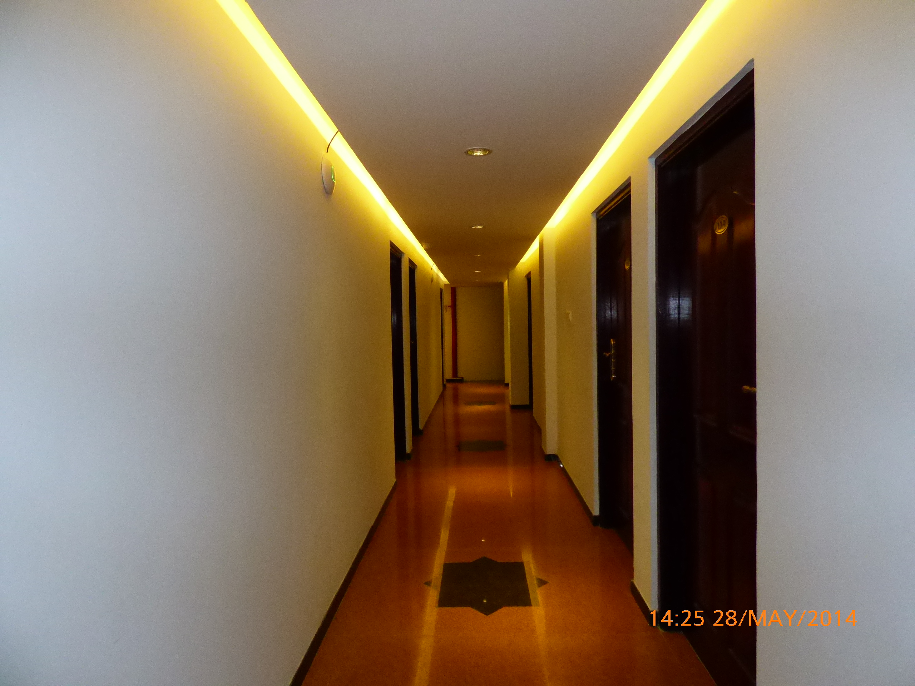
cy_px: 343
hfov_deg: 81.7
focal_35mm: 20
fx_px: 529
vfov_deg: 66.0
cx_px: 458
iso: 800
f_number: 2.8
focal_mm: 3.58
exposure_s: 1/13
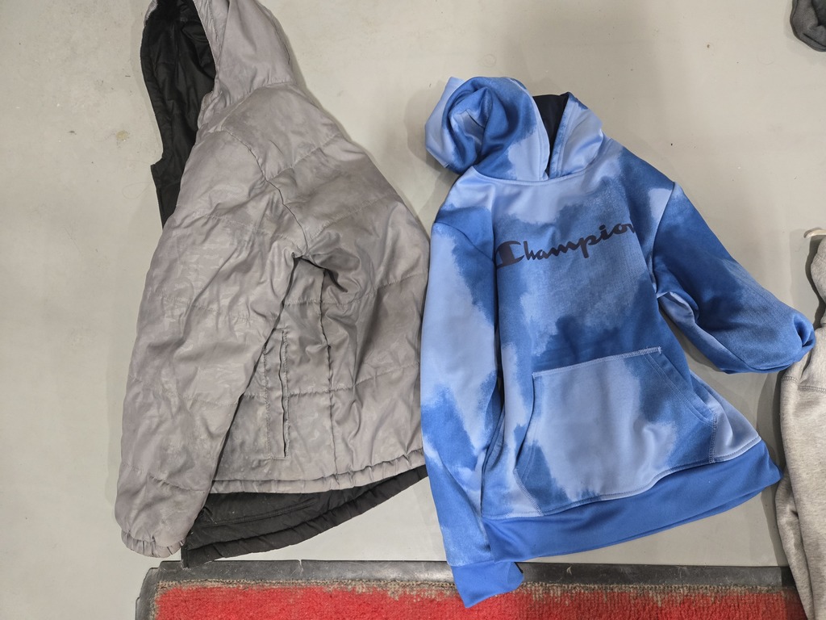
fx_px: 549
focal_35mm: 23
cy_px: 310
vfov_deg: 58.9
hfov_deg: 73.9
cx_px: 413
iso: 500
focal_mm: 5.4
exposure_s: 1/120
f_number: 1.8
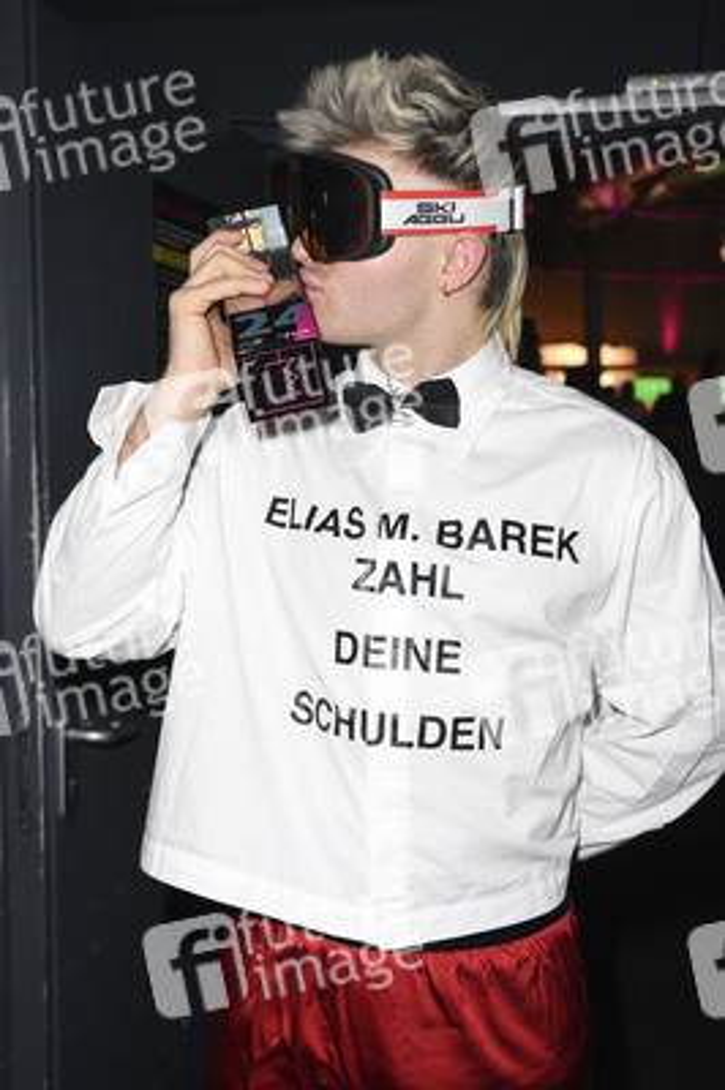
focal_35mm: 40
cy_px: 545
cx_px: 362
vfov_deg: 48.5
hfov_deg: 33.3
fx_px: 1210
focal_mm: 40
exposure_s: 1/80
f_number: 5
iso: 3200
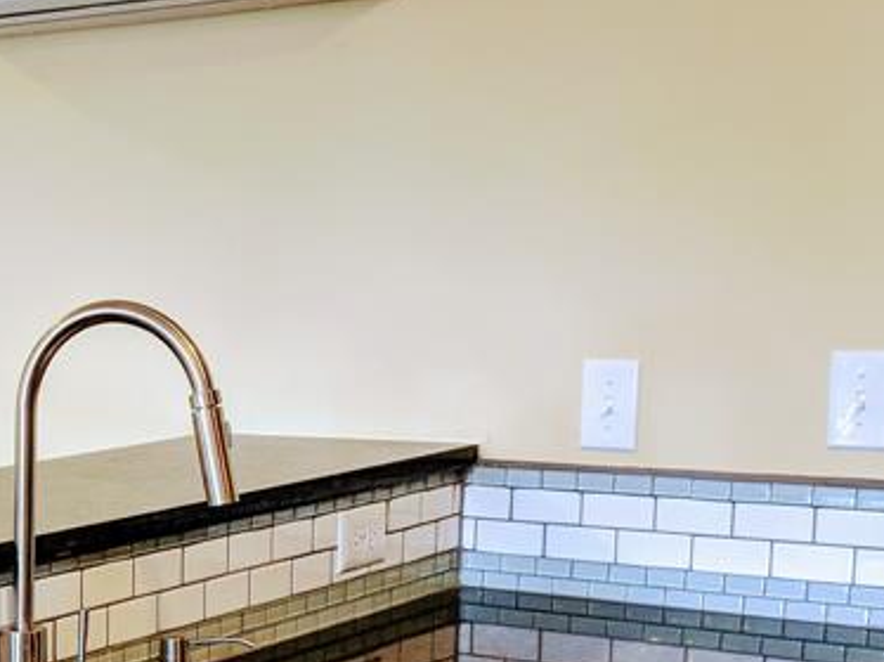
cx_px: -137
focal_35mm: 74
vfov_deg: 19.4
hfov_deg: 24.2
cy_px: 634
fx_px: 1889
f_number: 1.8
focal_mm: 4.44
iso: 256
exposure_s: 1/121
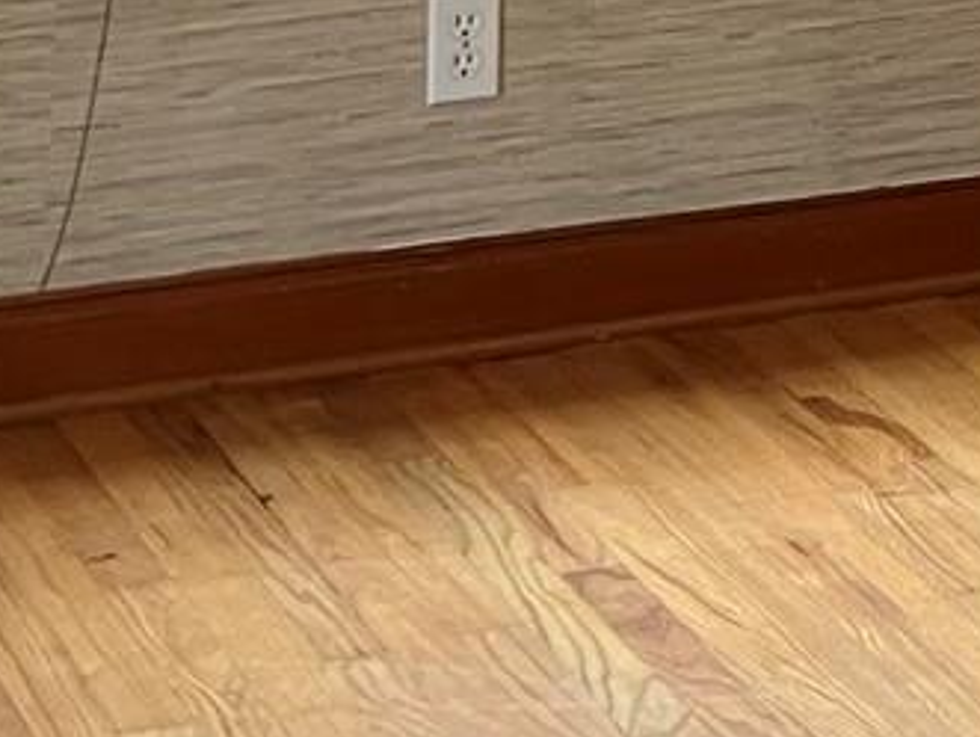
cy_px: -1101
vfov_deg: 7.9
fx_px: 4903
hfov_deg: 10.4
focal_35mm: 173
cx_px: 2064
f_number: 1.8
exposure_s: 1/60
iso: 80
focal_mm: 3.99
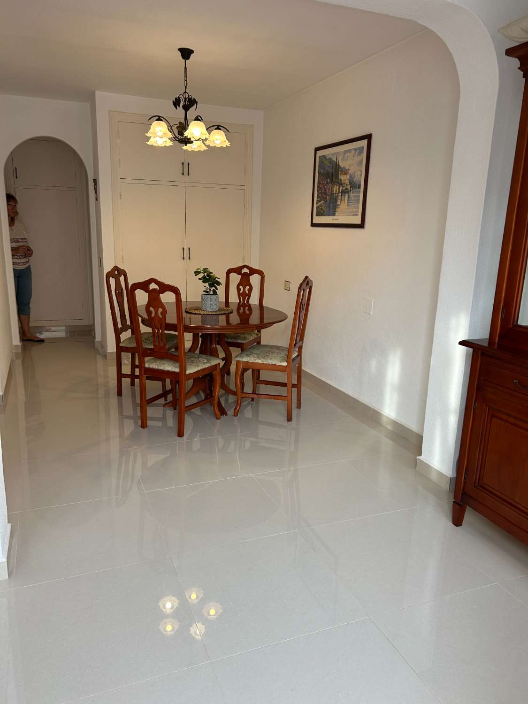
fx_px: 529
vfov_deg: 67.3
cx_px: 264
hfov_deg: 53.1
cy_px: 352
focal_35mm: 26
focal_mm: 5.7
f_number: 1.5
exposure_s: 1/121
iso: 64
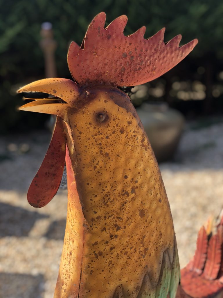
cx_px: 112
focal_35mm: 52
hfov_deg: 28.0
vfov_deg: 36.8
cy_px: 149
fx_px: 447
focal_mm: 6
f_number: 2.4
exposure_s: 1/156
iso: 16
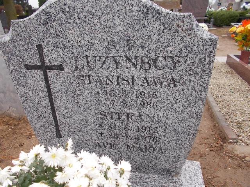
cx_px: 125
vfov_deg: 53.1
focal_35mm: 26
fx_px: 188
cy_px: 94
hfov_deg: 67.3
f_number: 3.2
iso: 80
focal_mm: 4.6
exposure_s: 1/40
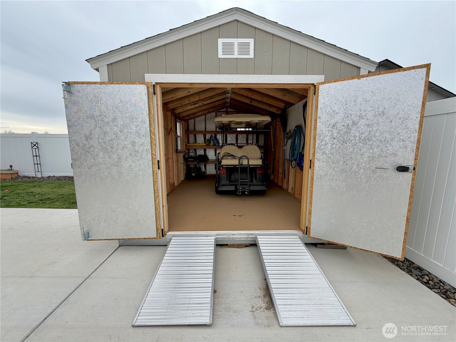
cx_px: 228
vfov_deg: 85.7
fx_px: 184
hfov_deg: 102.1
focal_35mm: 14
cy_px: 171
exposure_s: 1/374
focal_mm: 2.22
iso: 50
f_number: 2.2
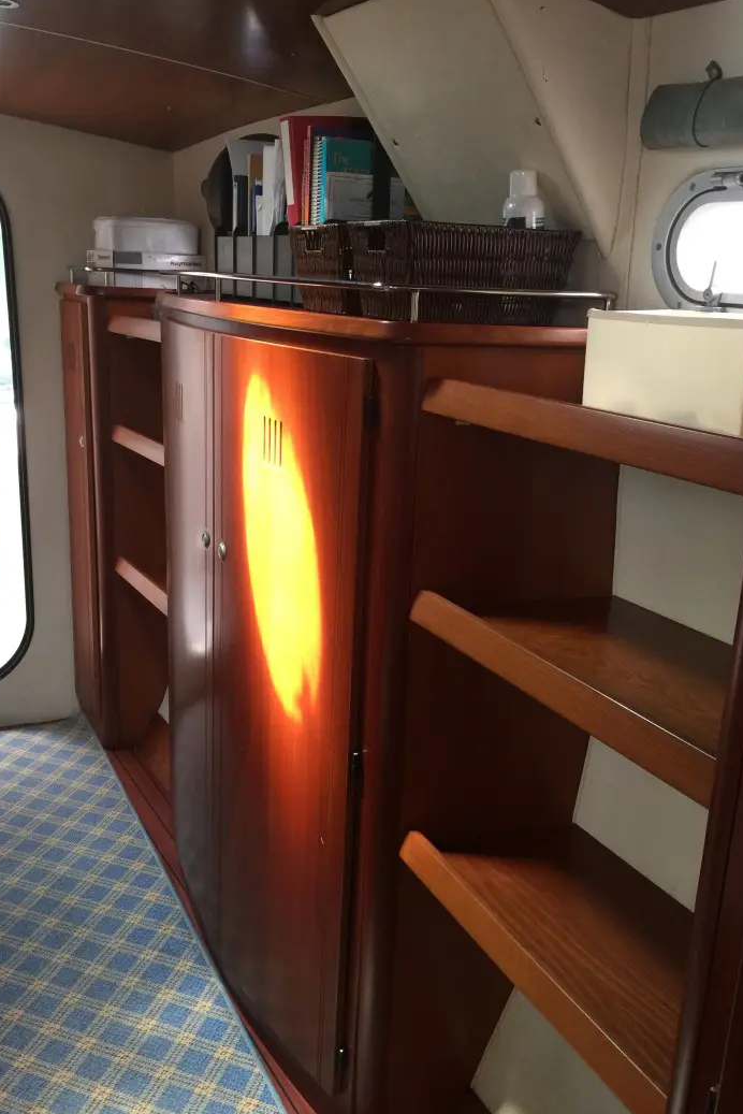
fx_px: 959
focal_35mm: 31
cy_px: 552
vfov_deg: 60.3
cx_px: 361
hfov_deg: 42.3
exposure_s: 1/15
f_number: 2.2
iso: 50
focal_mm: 4.15
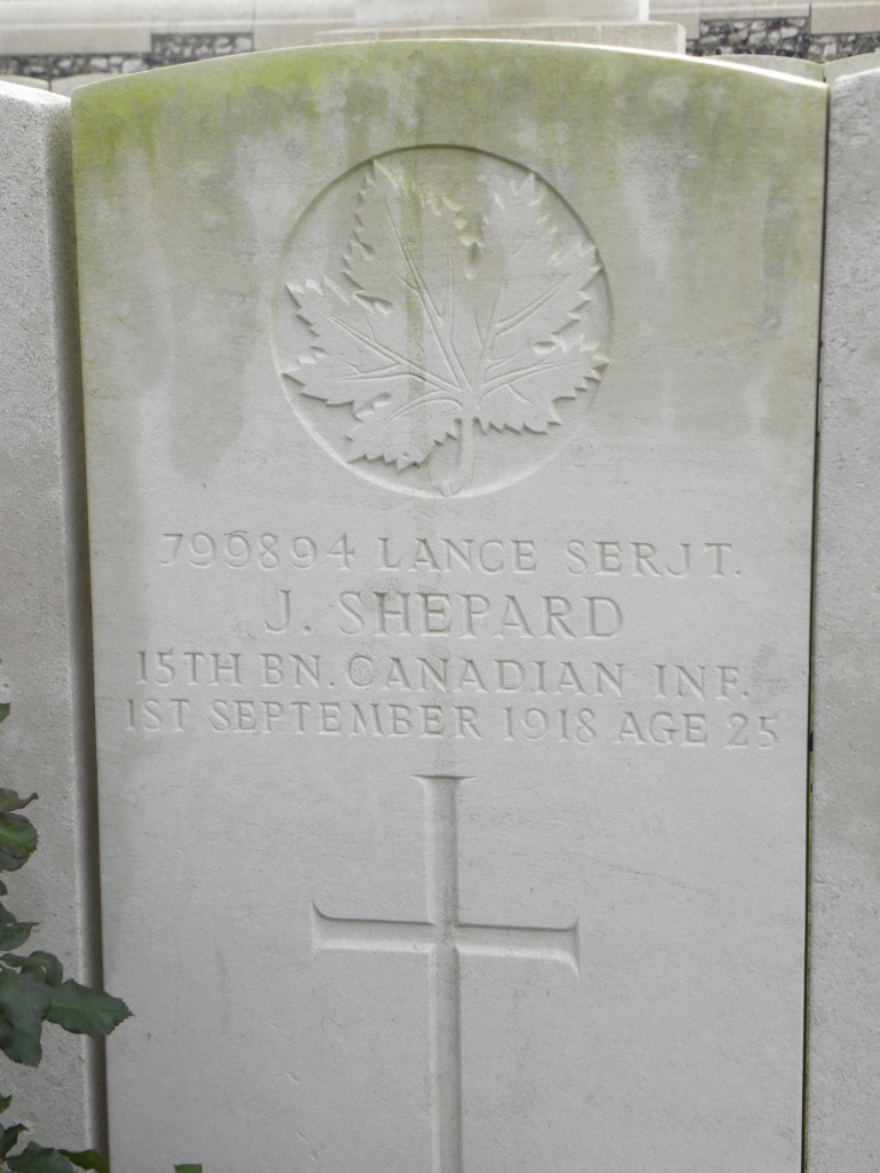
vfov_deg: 26.0
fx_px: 2542
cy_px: 586
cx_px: 440
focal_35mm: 75
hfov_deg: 19.6
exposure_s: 1/89.2
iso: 64
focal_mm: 13.4
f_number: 4
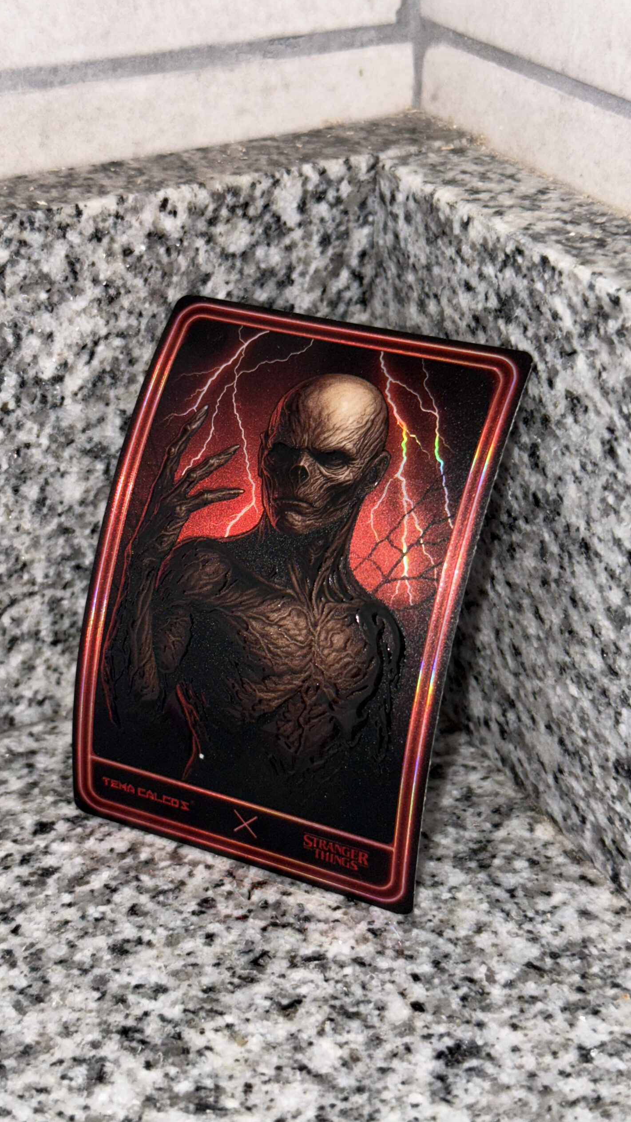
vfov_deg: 39.2
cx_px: 277
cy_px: 557
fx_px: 1576
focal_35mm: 53
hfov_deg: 22.6
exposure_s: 1/57
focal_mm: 6.76
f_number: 1.78
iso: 50
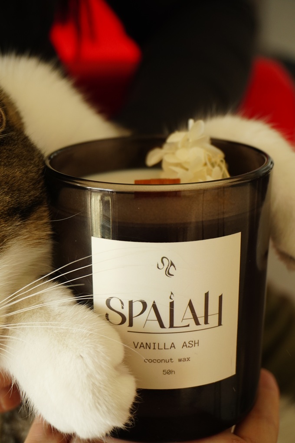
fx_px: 737
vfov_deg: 33.4
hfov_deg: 22.6
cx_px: 148
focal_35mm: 60
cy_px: 222
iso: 640
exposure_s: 1/80
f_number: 5.6
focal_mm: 40
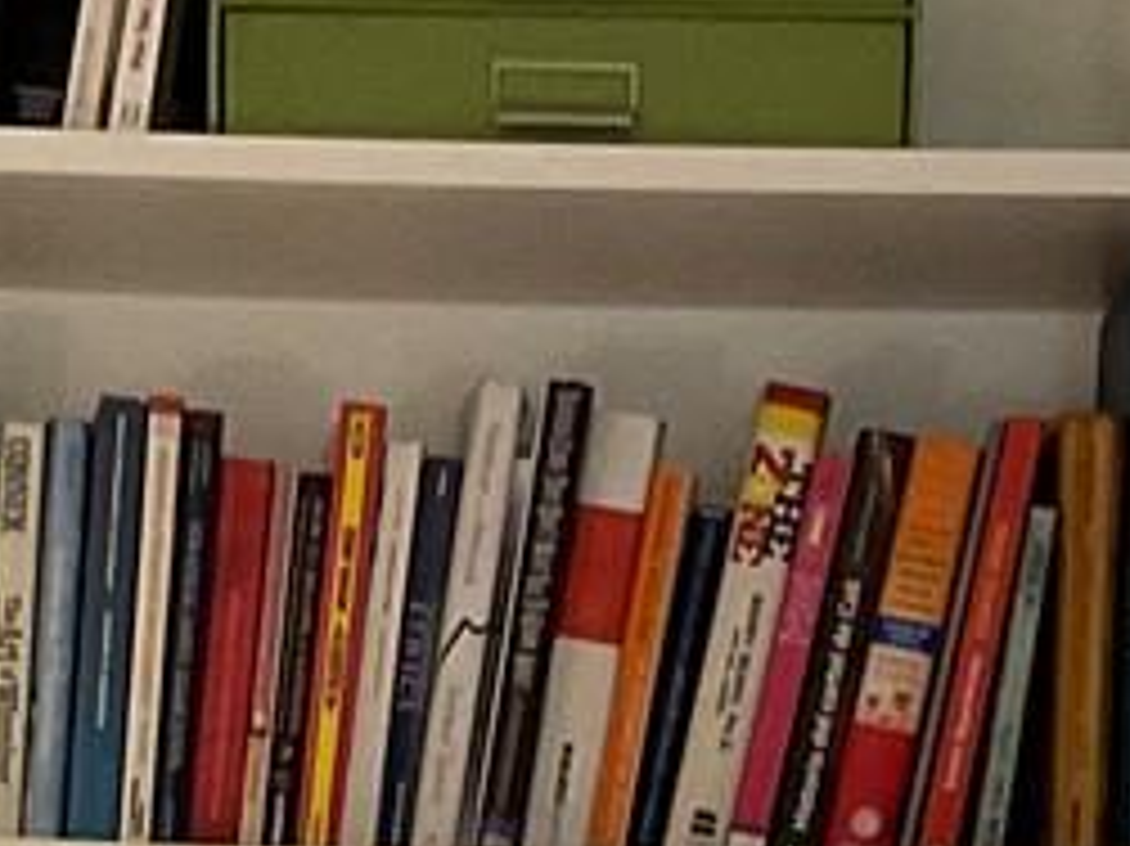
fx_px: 6036
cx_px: 464
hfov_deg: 10.7
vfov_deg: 7.6
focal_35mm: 185
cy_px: 1935
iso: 100
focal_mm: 3
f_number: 1.8
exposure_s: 1/60
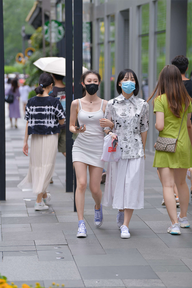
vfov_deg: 14.7
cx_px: 96
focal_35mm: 140
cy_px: 144
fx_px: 1120
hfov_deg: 9.8
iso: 200
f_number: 3.5
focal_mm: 140
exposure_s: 1/800
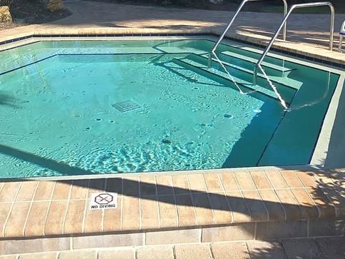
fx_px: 429
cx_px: 183
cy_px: 43
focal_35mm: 43
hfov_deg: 43.8
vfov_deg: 32.4
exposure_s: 1/1559
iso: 50
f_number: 2.2
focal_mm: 2.2
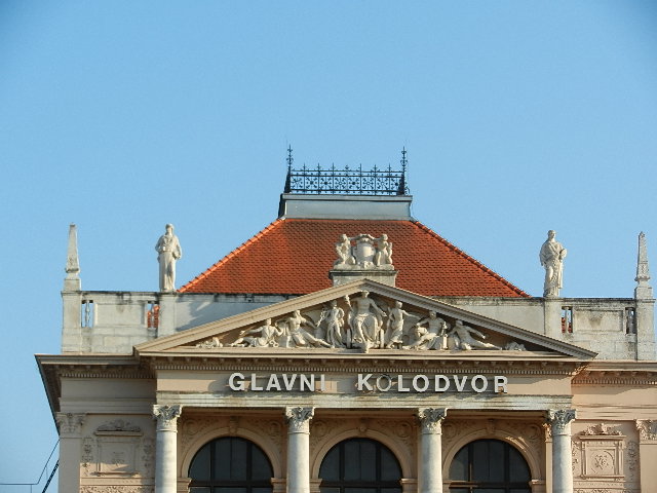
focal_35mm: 123
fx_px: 2334
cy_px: 246
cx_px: 328
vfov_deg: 12.0
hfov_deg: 16.0
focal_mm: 22.2
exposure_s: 1/500
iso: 160
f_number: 5.1
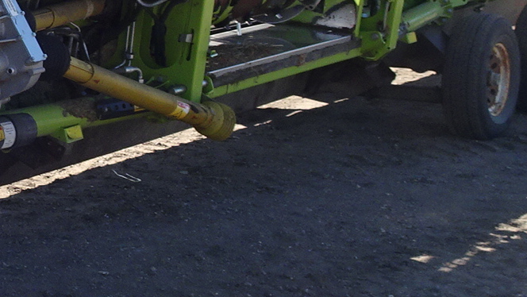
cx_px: -292
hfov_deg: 18.3
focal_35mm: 102
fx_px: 1426
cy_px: 49
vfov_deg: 11.8
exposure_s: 1/320
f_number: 3.5
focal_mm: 4.1
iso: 80
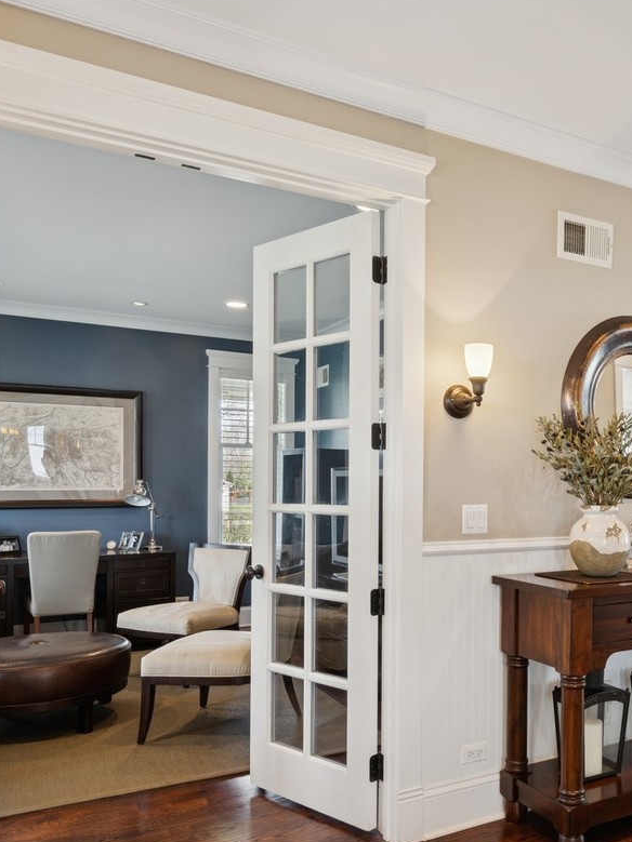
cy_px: 507
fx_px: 755
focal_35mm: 31
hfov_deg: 43.4
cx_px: 502
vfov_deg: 57.9
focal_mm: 15.5
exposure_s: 1/13
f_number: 9
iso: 200
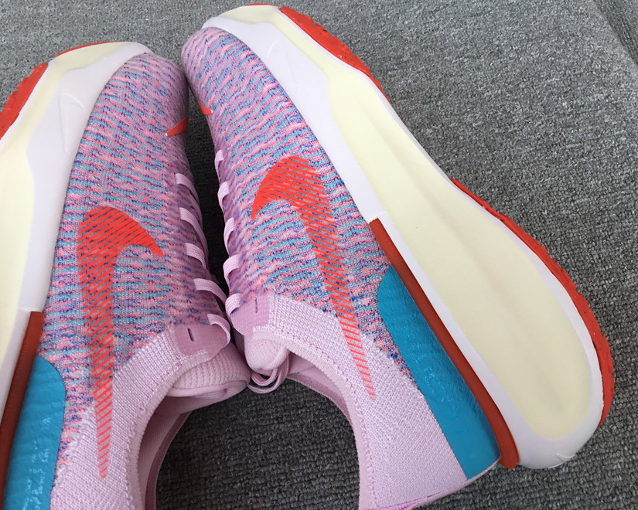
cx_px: 345
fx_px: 623
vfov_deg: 44.5
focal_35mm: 33
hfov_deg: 54.2
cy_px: 252
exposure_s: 1/356
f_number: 2.4
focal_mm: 3.3
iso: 25
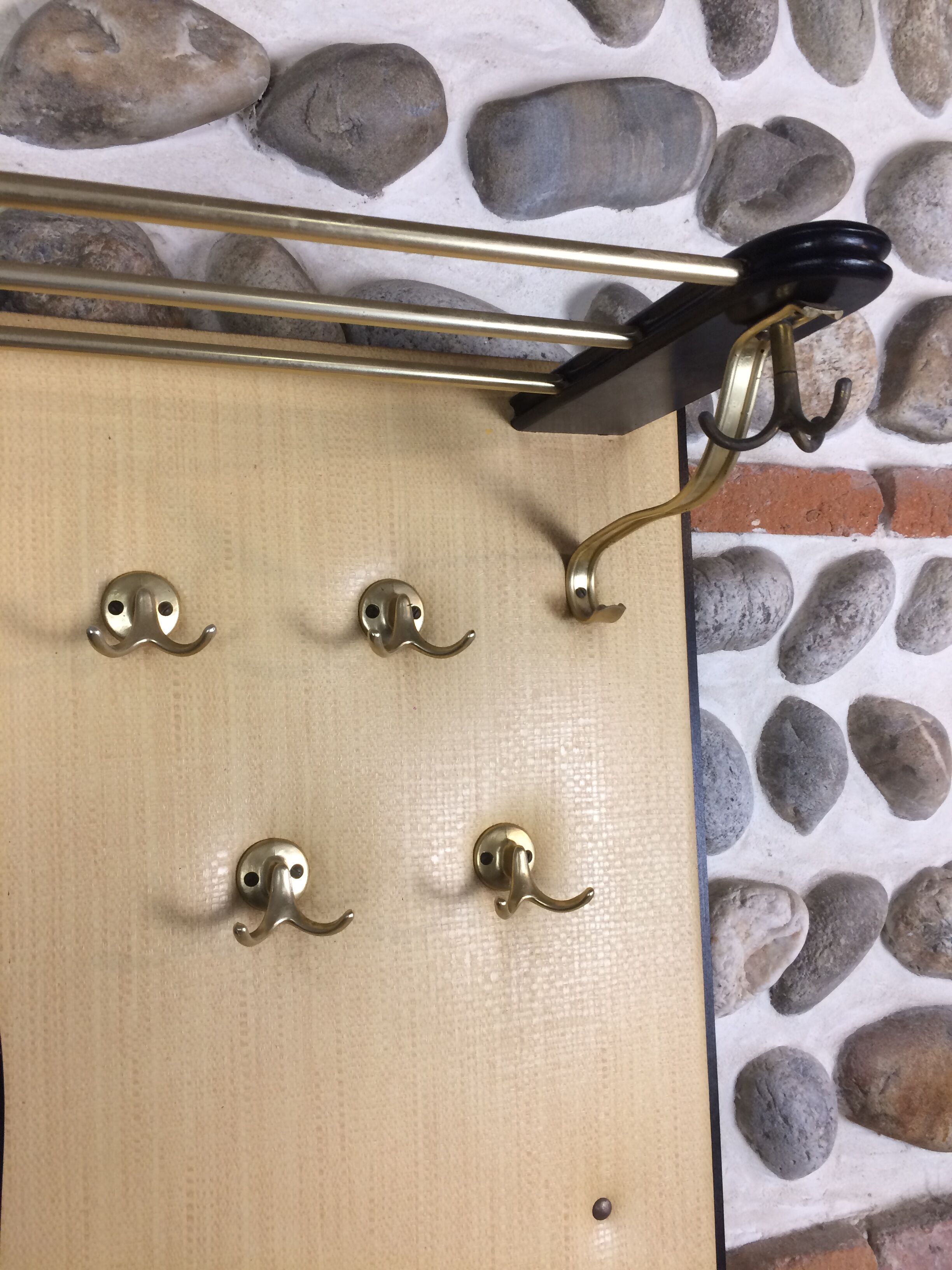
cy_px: 635
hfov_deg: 48.2
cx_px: 476
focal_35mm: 29
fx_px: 1063
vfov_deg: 61.7
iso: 100
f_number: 2.2
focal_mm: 4.15
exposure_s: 1/33
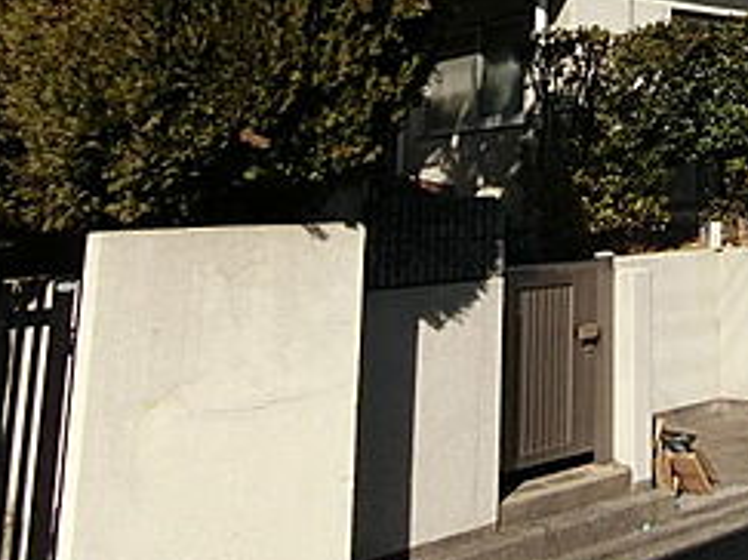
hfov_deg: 31.9
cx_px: 893
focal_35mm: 50
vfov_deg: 27.0
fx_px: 1080
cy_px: -34
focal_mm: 4.06
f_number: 6.9
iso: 400
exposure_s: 1/1600
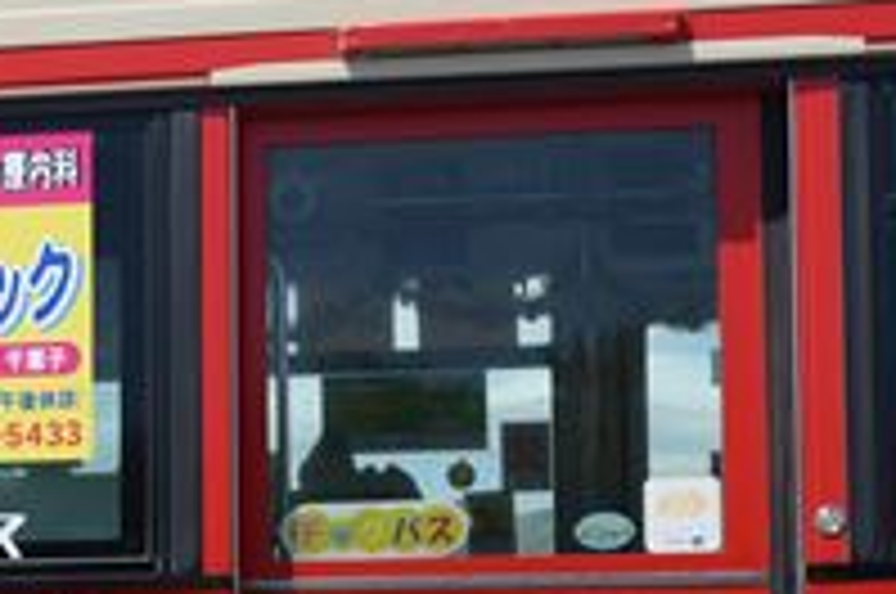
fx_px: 2062
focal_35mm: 83
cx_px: 302
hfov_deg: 24.4
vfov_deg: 16.1
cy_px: 583
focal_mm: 22
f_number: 6.3
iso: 320
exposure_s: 1/1600
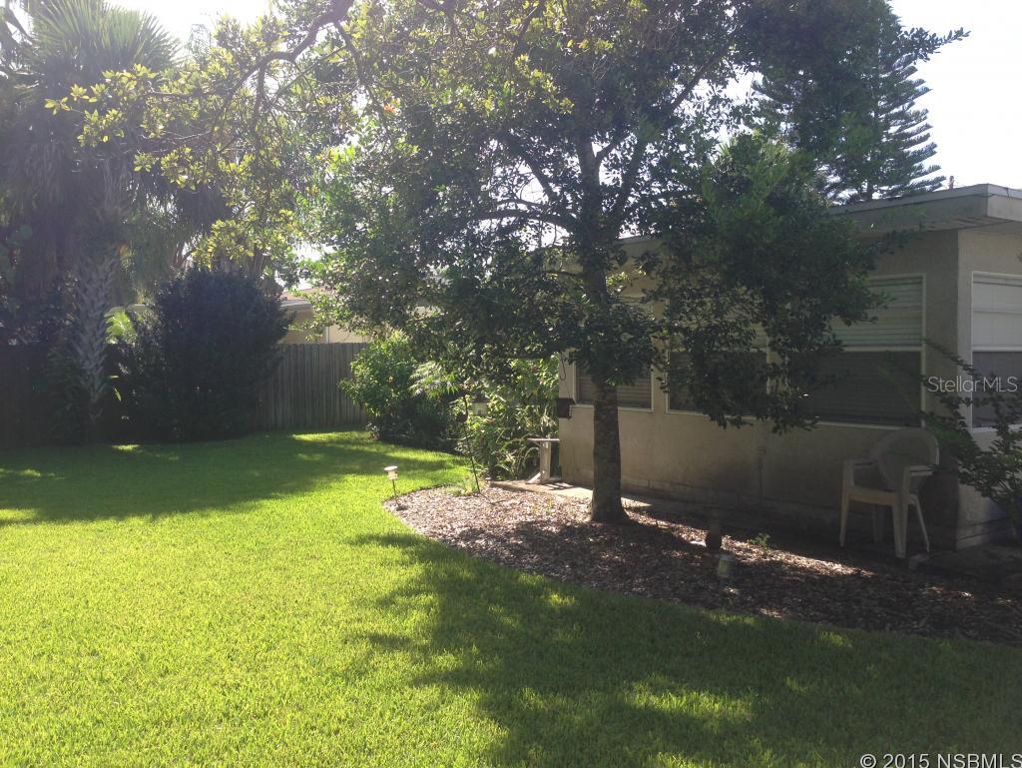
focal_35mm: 33
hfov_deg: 55.3
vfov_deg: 43.0
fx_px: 975
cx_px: 511
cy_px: 384
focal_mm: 4.13
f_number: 2.4
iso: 50
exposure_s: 1/536
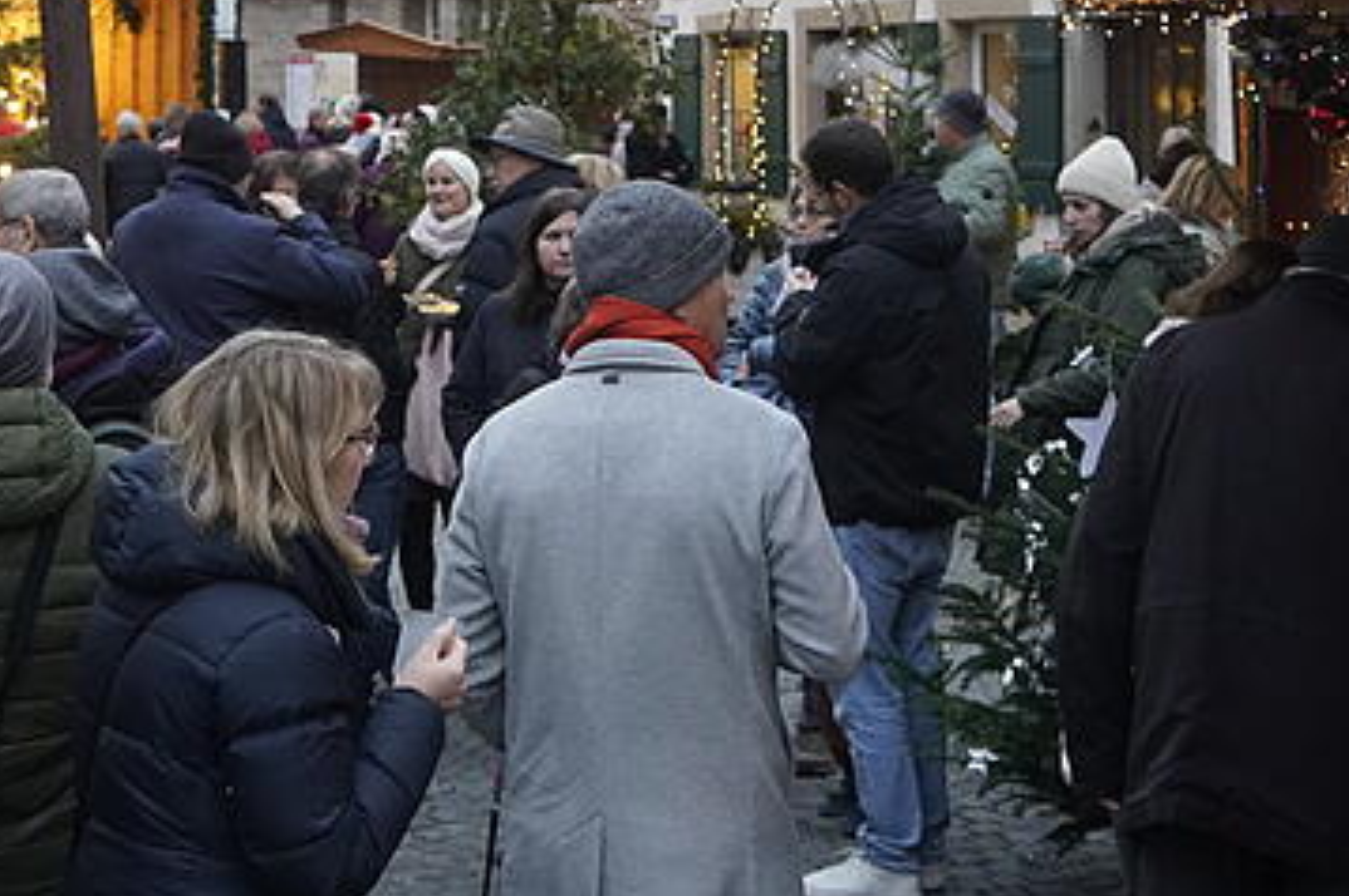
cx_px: 533
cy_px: 66
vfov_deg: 17.6
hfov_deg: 26.6
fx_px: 2845
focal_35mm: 76
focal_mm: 29
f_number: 3.5
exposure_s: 1/160
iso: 2000
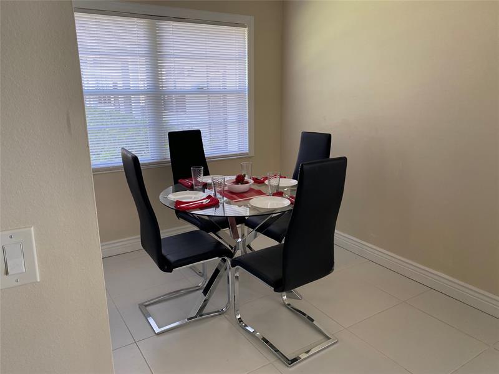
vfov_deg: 53.1
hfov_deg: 67.3
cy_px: 187
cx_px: 250
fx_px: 375
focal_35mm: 26
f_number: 1.8
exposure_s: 1/60
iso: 64
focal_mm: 4.25
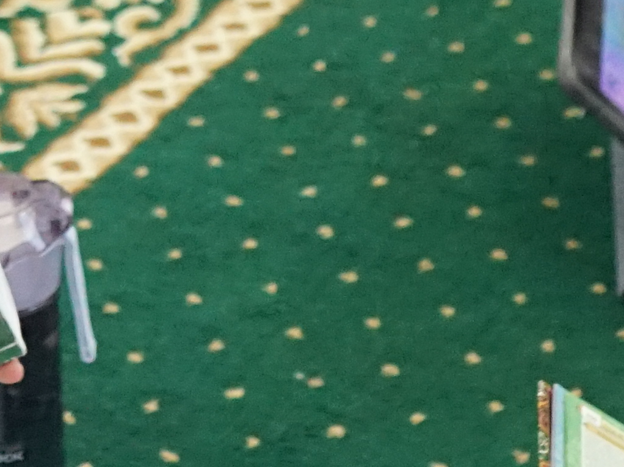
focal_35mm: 192
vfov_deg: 7.6
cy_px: -257
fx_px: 3460
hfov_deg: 10.3
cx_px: 109
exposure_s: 1/40
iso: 6400
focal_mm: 34
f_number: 4
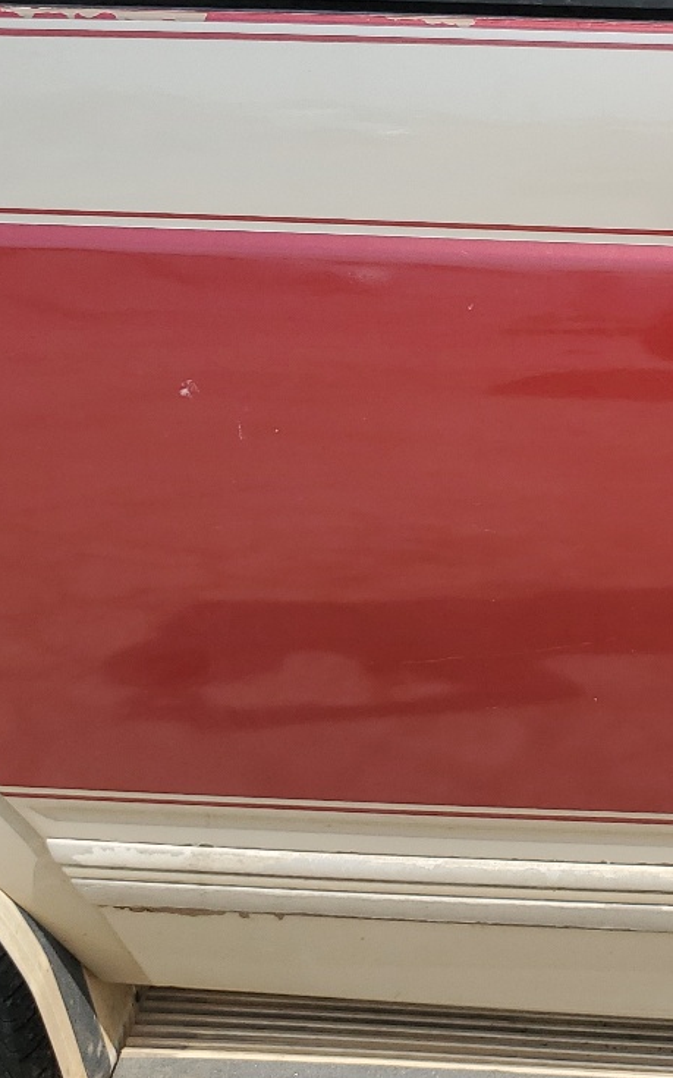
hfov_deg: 20.1
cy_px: 390
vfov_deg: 33.8
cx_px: 828
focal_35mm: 60
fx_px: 1762
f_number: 1.5
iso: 50
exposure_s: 1/2000
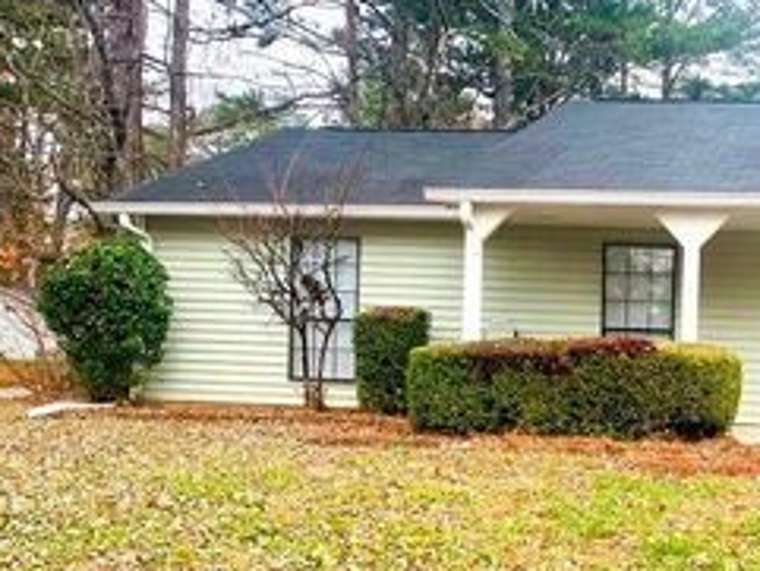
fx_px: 1186
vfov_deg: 26.6
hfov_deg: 32.8
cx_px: 751
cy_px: 443
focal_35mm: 54
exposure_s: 1/463
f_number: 1.8
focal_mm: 4.25
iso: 25
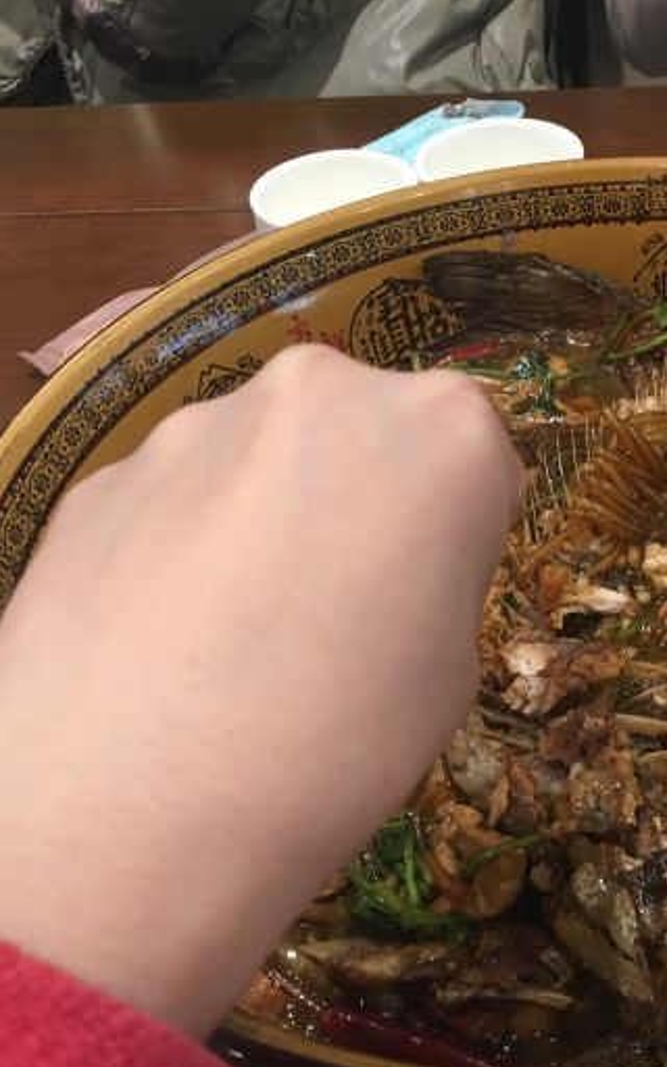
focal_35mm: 42
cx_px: 629
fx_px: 1222
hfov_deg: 29.0
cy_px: 543
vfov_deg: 47.2
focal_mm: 4.15
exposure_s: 1/17
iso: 64
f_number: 2.2
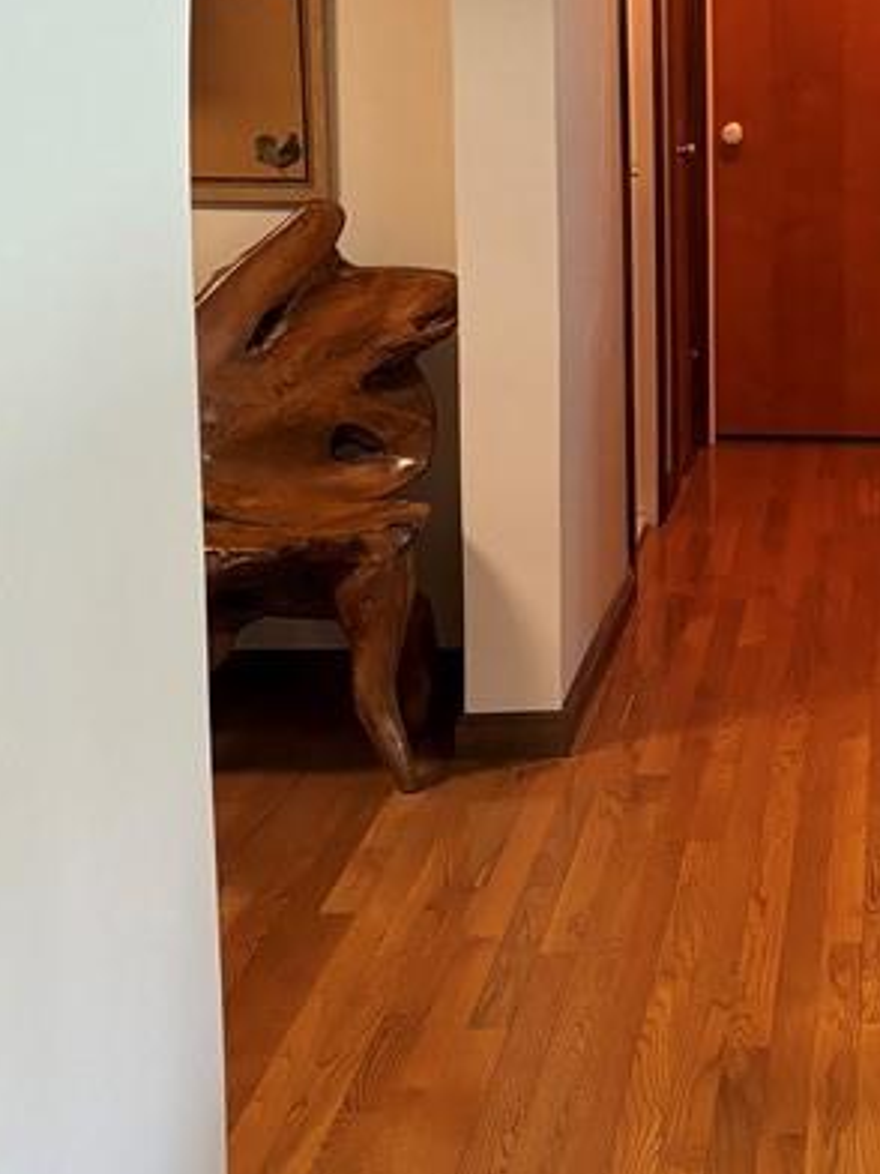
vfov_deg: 28.3
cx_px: 1030
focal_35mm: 68
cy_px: 359
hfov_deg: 20.4
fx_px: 2305
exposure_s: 1/60
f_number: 1.6
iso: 400
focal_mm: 5.96
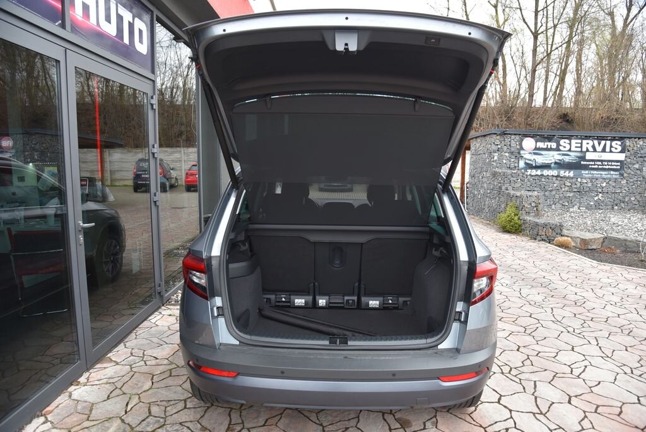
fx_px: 431
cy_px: 216
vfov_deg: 53.2
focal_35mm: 24
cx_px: 323
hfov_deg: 73.7
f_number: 4.5
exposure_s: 1/80
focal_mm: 24
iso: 500
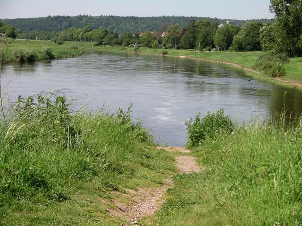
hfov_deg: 23.3
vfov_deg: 17.6
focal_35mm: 84
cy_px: 113
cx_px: 151
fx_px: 733
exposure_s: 1/400
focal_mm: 17.4
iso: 64
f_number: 5
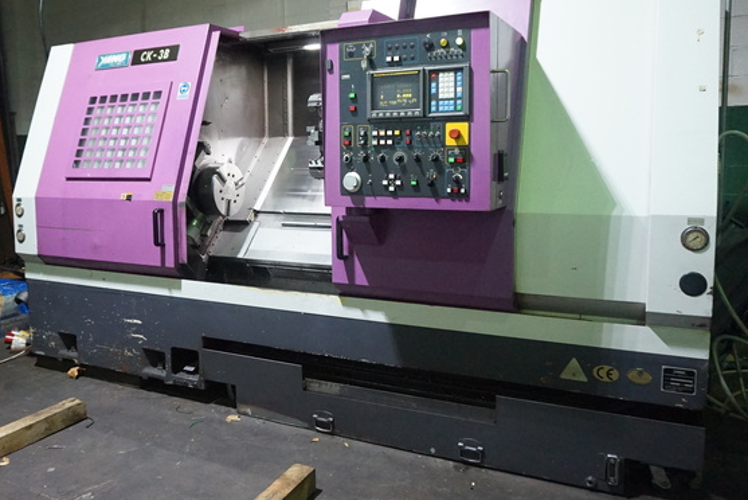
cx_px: 303
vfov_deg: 42.3
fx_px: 644
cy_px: 219
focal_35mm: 31
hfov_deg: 59.8
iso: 3200
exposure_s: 1/125
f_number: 3.5
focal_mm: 16
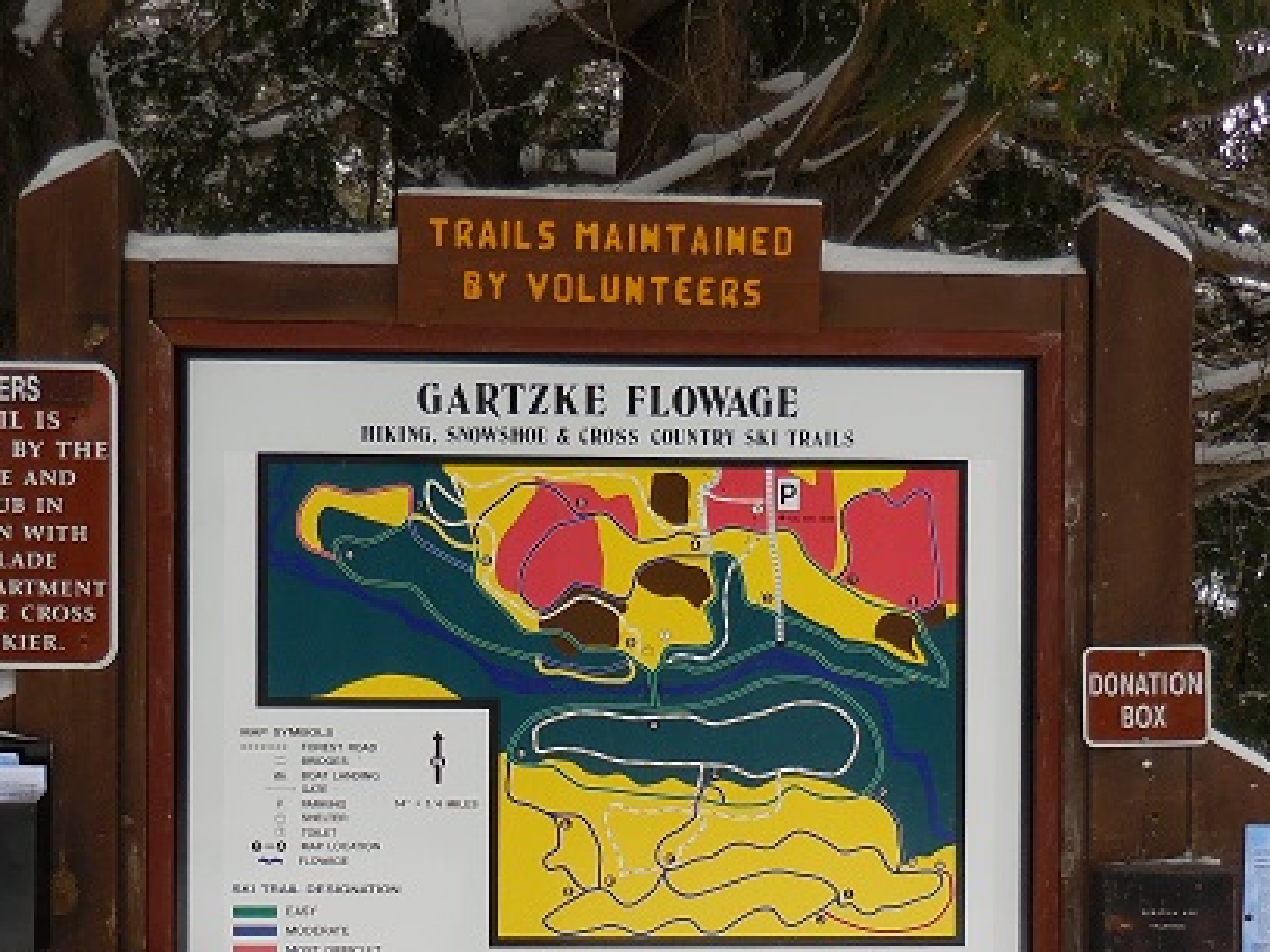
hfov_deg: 38.9
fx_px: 1798
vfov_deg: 28.9
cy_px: 787
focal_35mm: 49
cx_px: 595
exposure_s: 1/250
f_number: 3.3
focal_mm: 4.5
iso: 125
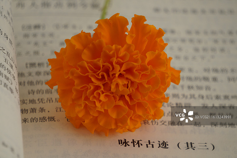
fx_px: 2073
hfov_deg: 6.5
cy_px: 79
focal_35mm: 315
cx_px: 118
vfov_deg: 4.4
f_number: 6.3
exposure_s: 1/500
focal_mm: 210
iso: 200
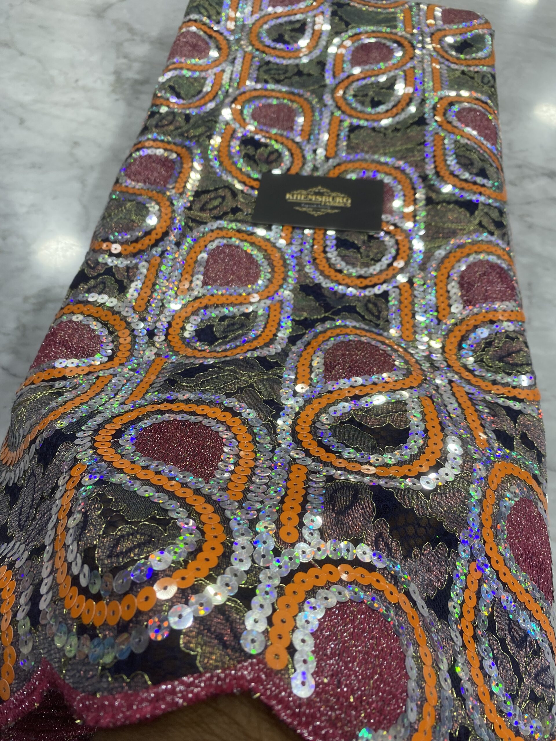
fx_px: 557
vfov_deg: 67.3
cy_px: 370
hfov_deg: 53.1
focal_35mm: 26
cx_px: 278
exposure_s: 1/100
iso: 125
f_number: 1.8
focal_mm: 4.25
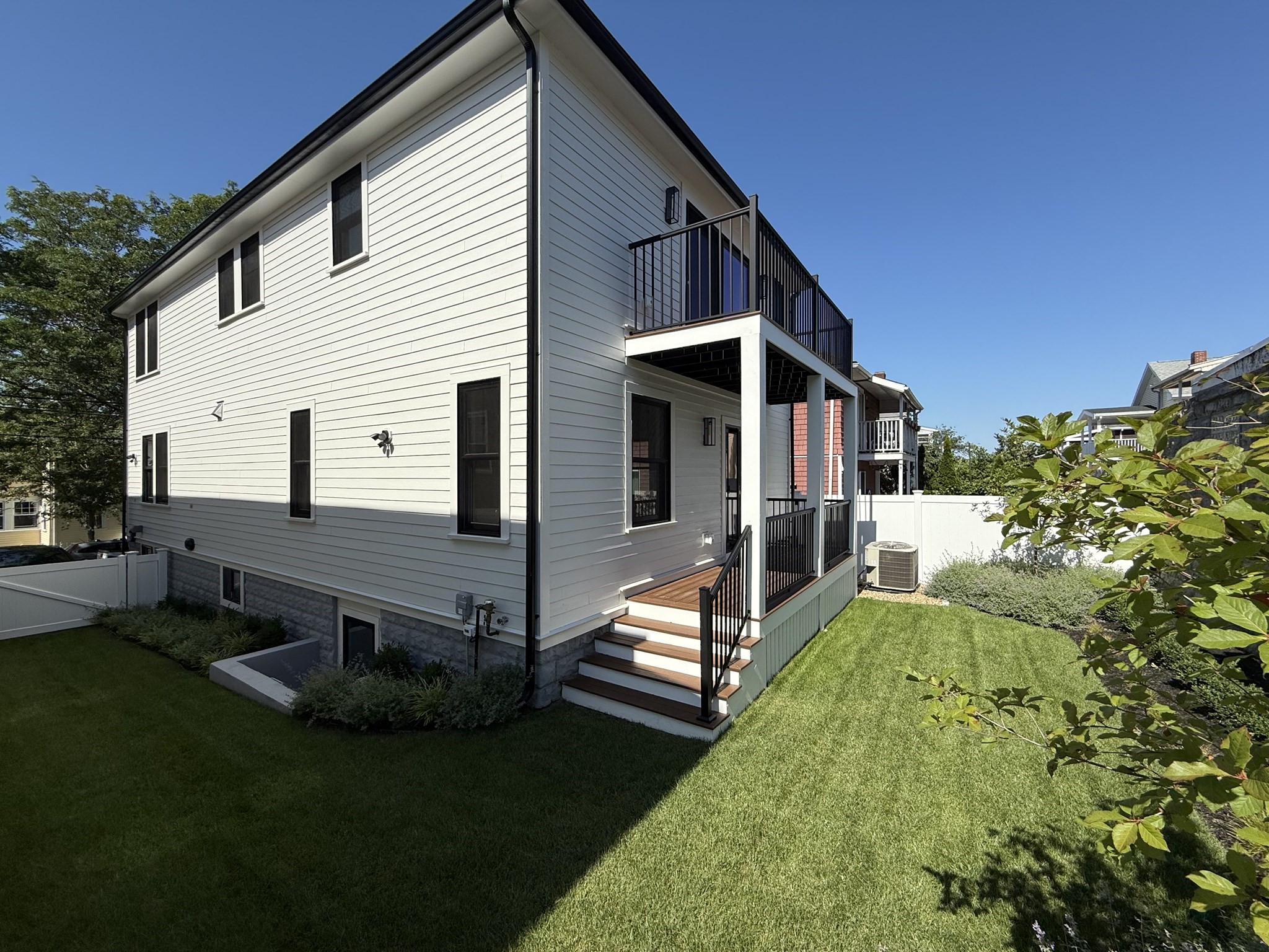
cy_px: 476
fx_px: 513
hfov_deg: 102.1
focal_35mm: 14
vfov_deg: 85.7
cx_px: 634
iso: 50
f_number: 2.2
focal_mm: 2.22
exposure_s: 1/2976
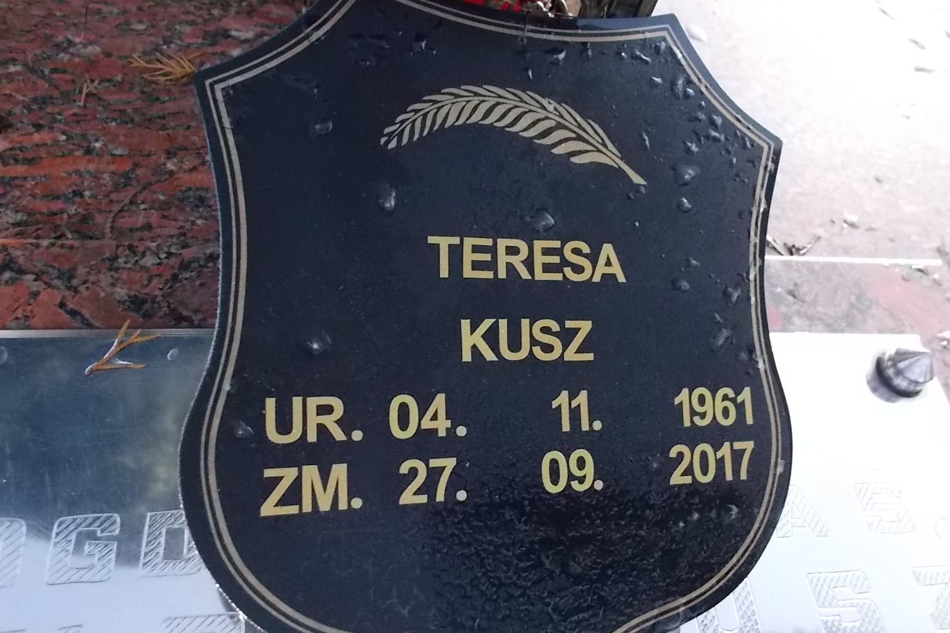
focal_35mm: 28
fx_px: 739
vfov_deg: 46.4
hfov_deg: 65.5
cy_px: 297
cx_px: 481
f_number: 8
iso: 400
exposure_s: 1/80
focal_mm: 4.6
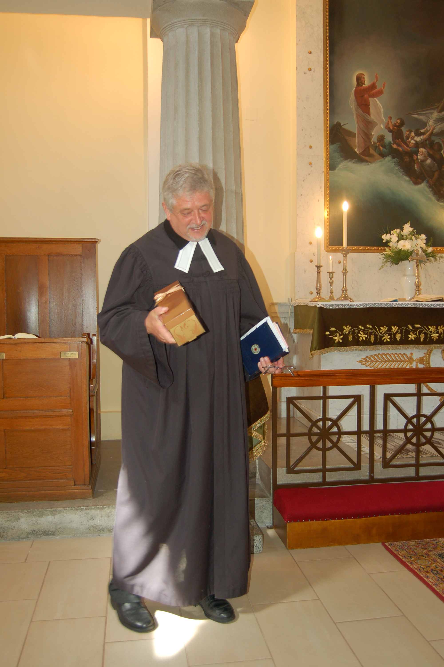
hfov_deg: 39.9
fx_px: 612
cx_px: 222
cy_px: 334
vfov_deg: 57.3
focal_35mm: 33
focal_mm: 22
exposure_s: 1/60
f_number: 3.8
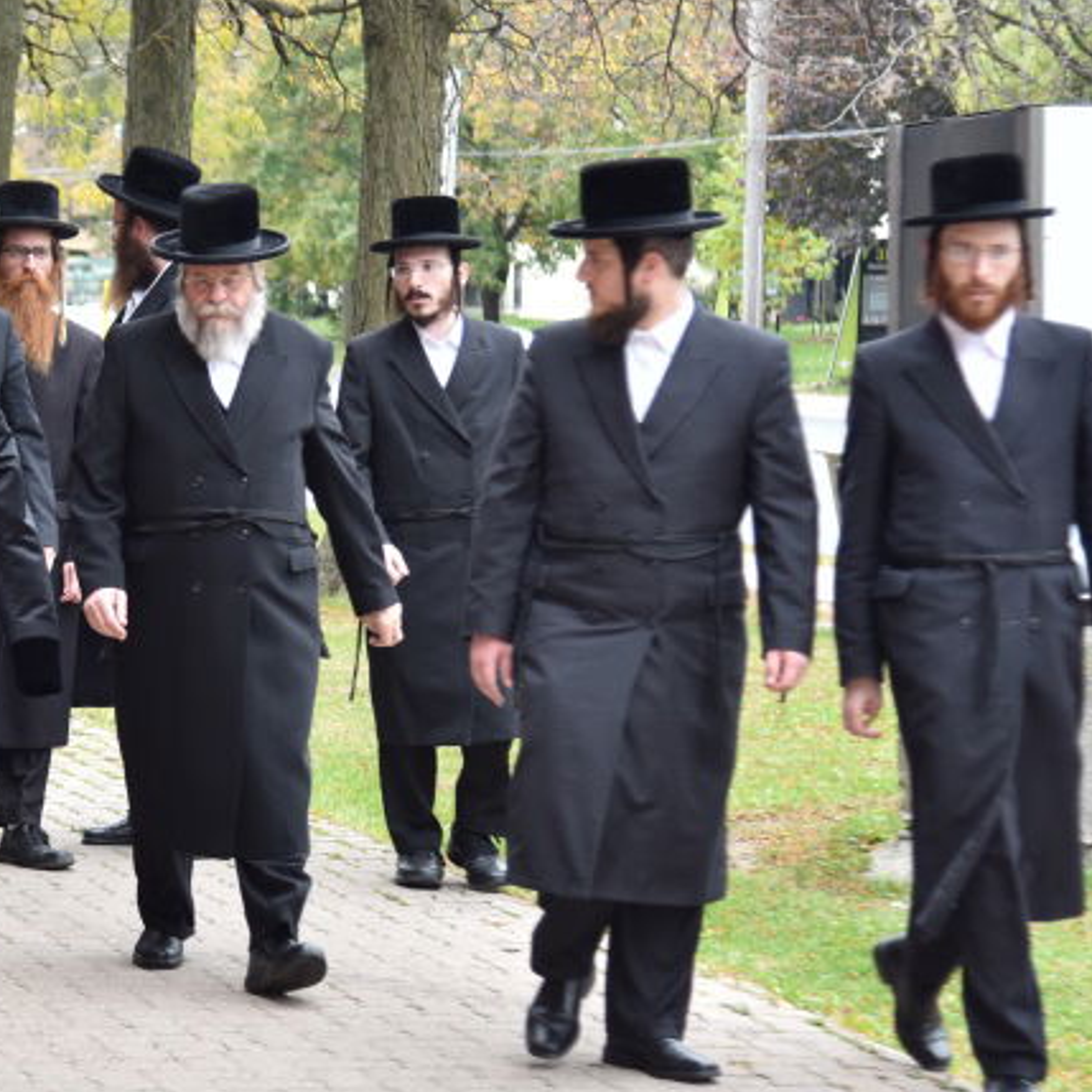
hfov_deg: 12.1
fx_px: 5068
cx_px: -38
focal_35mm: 142
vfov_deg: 12.3
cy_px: 538
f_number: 4
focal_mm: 70
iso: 160
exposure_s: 1/125
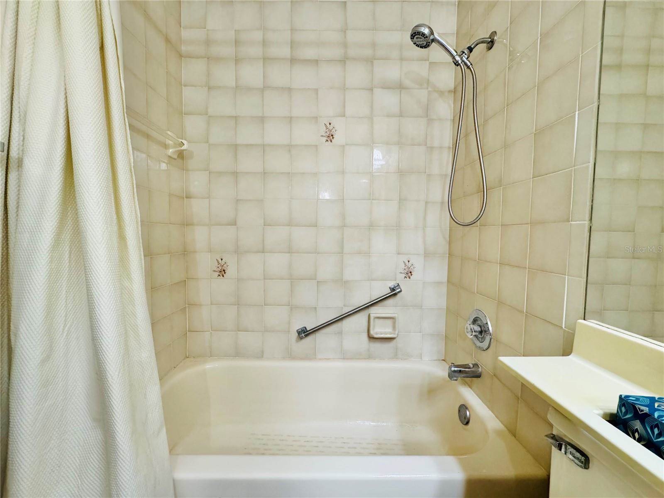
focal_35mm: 14
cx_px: 332
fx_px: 269
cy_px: 249
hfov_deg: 102.1
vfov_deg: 85.7
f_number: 2.2
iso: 320
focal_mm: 2.22
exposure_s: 1/120
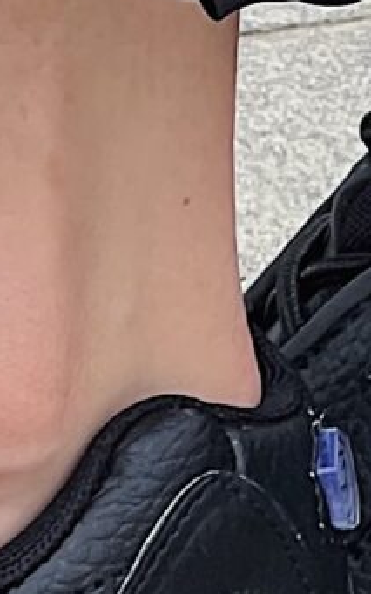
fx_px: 9921
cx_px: 92
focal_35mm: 613
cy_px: -307
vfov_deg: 3.4
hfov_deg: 2.1
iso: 32
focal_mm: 9
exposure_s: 1/230
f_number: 2.8
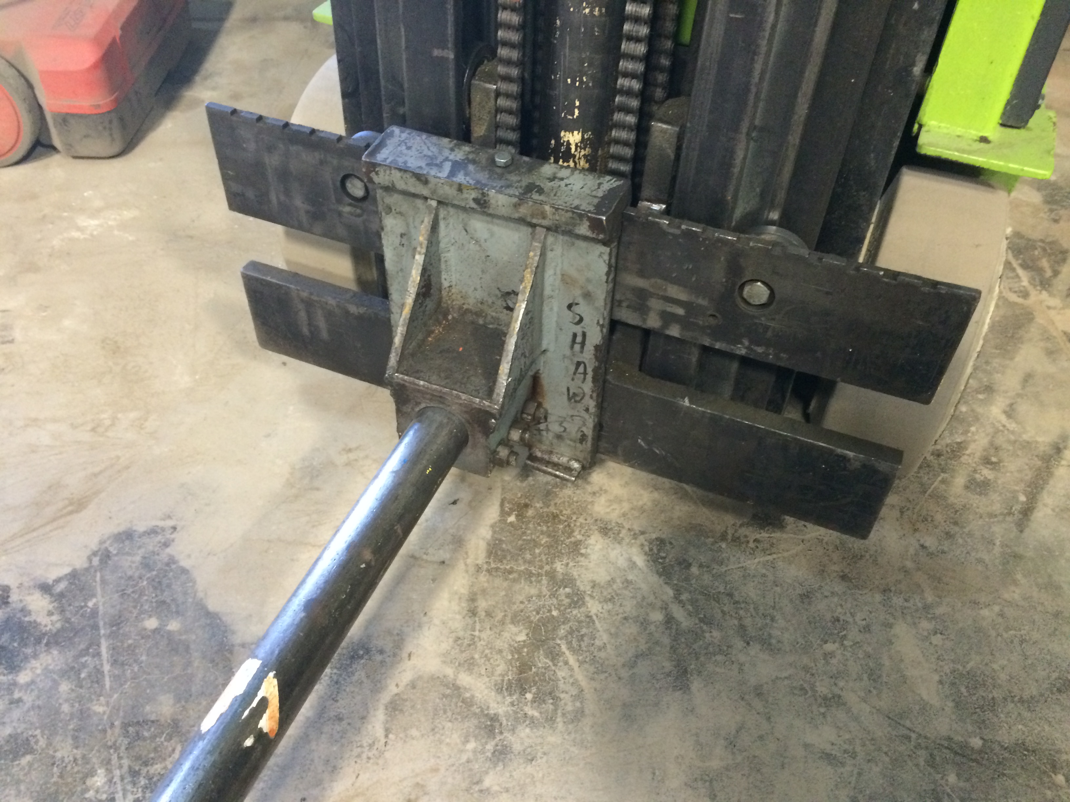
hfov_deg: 61.7
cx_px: 535
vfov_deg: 48.2
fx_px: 896
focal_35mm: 29
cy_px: 401
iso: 320
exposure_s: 1/17
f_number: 2.2
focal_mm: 4.15
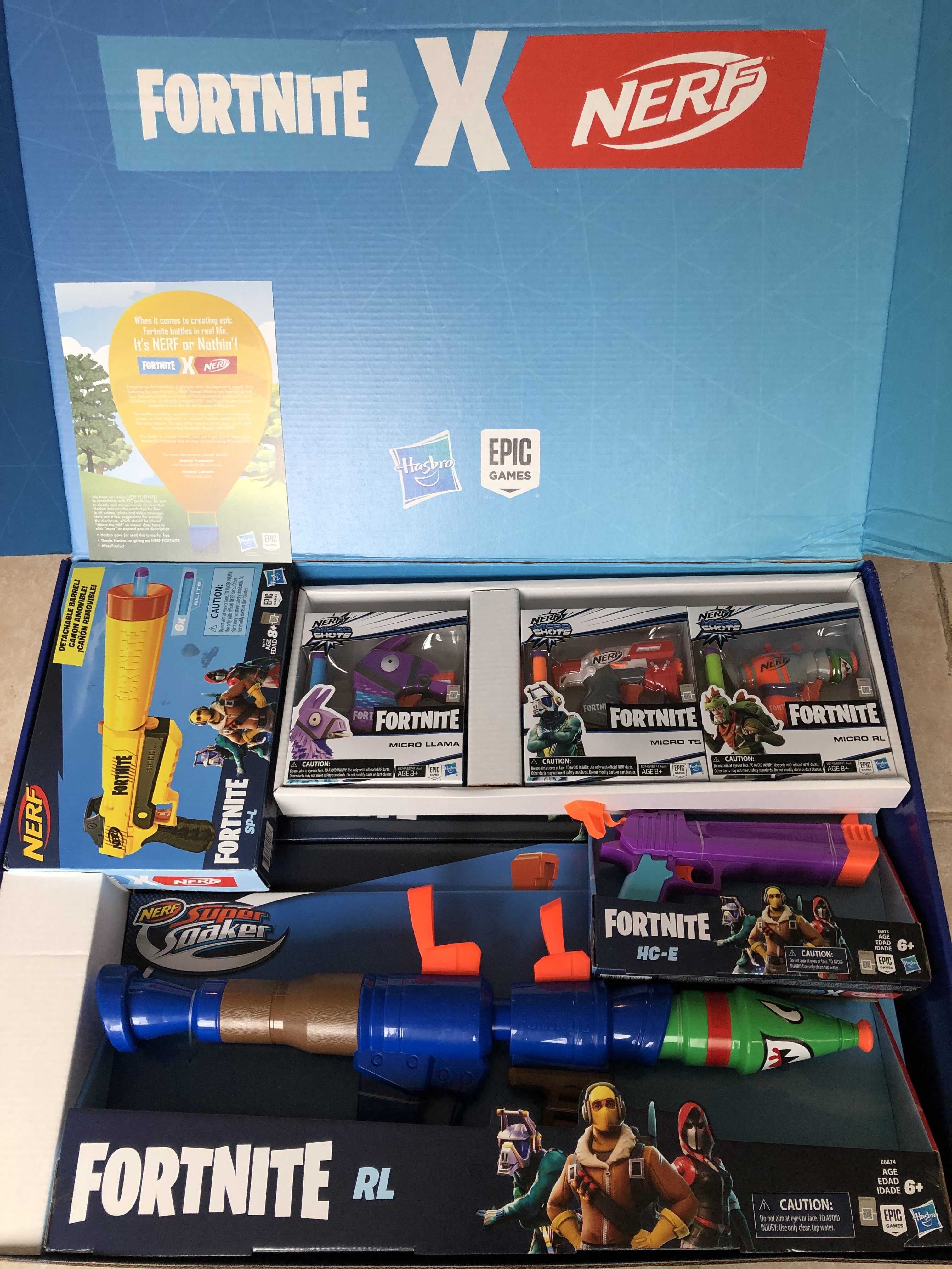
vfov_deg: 63.4
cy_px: 634
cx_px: 476
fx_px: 1027
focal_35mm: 28
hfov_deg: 49.7
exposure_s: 1/40
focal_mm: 3.99
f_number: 1.8
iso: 25
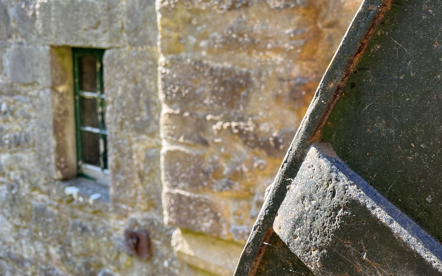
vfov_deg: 29.5
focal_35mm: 43
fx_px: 518
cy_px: 80
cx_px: 327
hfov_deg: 44.8
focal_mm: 5.1
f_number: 1.6
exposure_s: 1/122
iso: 32
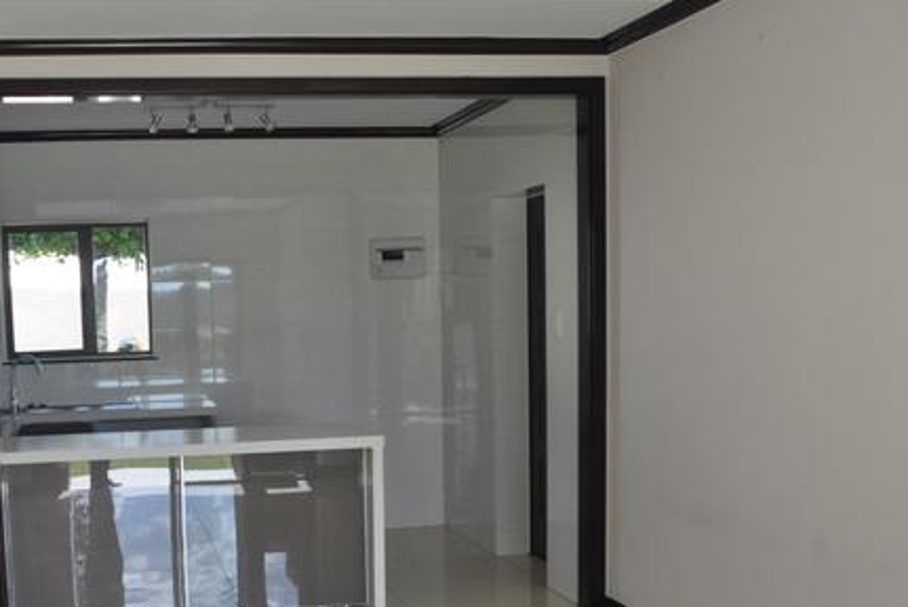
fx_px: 1262
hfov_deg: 38.8
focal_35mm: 50
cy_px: 454
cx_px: 251
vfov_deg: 26.7
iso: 220
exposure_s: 1/125
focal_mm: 18
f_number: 5.6
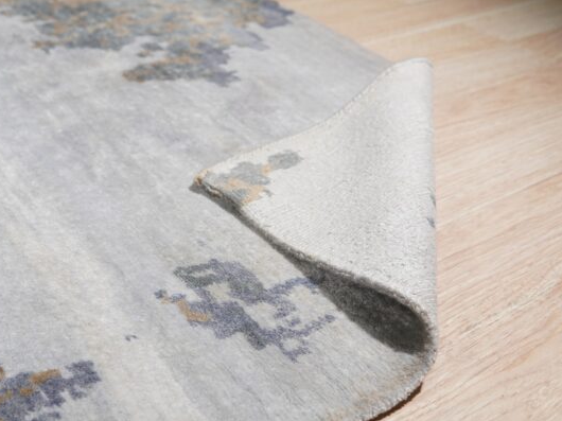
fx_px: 795
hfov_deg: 38.9
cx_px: 270
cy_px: 211
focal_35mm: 49
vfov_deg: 29.7
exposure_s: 1/160
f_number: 4.5
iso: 400
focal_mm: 30
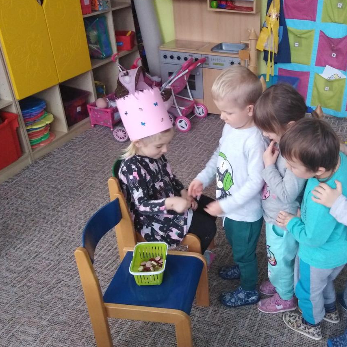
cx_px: 250
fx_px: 408
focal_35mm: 36
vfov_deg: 46.0
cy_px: 173
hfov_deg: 44.8
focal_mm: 3.46
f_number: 2.2
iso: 414
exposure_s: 1/33.3
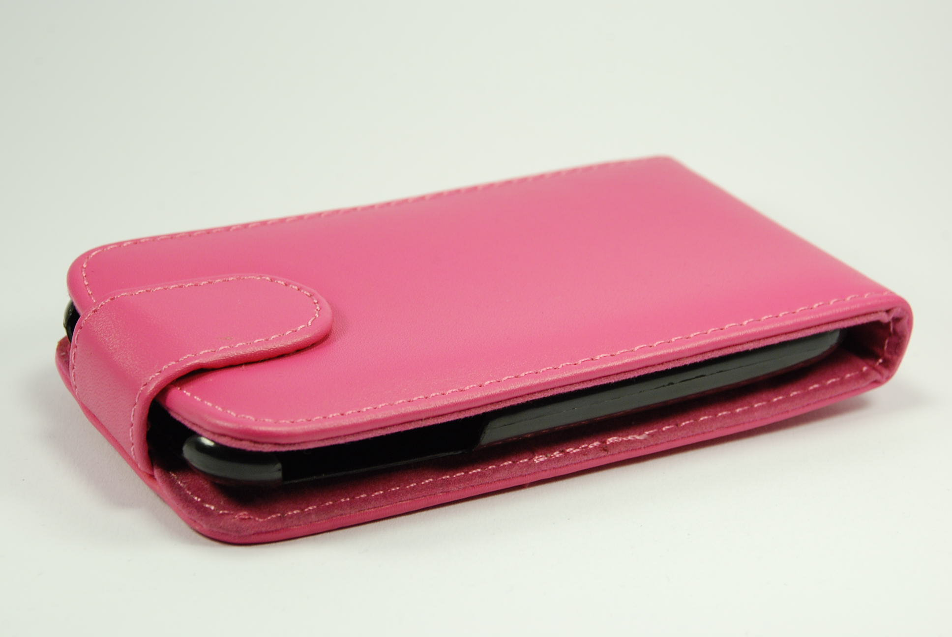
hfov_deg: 19.4
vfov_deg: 13.1
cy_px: 318
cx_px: 476
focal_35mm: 105
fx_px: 2780
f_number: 13
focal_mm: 70
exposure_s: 1/30
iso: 400
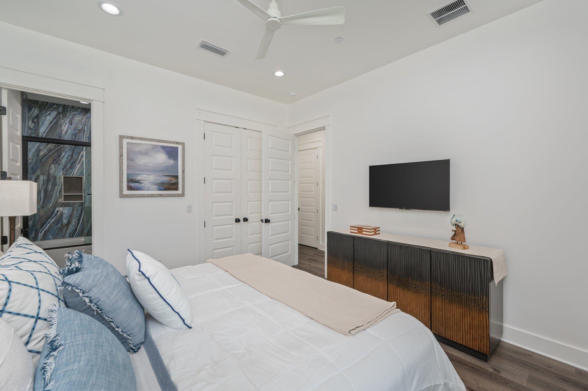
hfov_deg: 100.4
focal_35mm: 15
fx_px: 245
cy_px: 196
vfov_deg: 77.2
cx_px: 294
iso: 200
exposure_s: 1/40
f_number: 9
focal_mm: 15
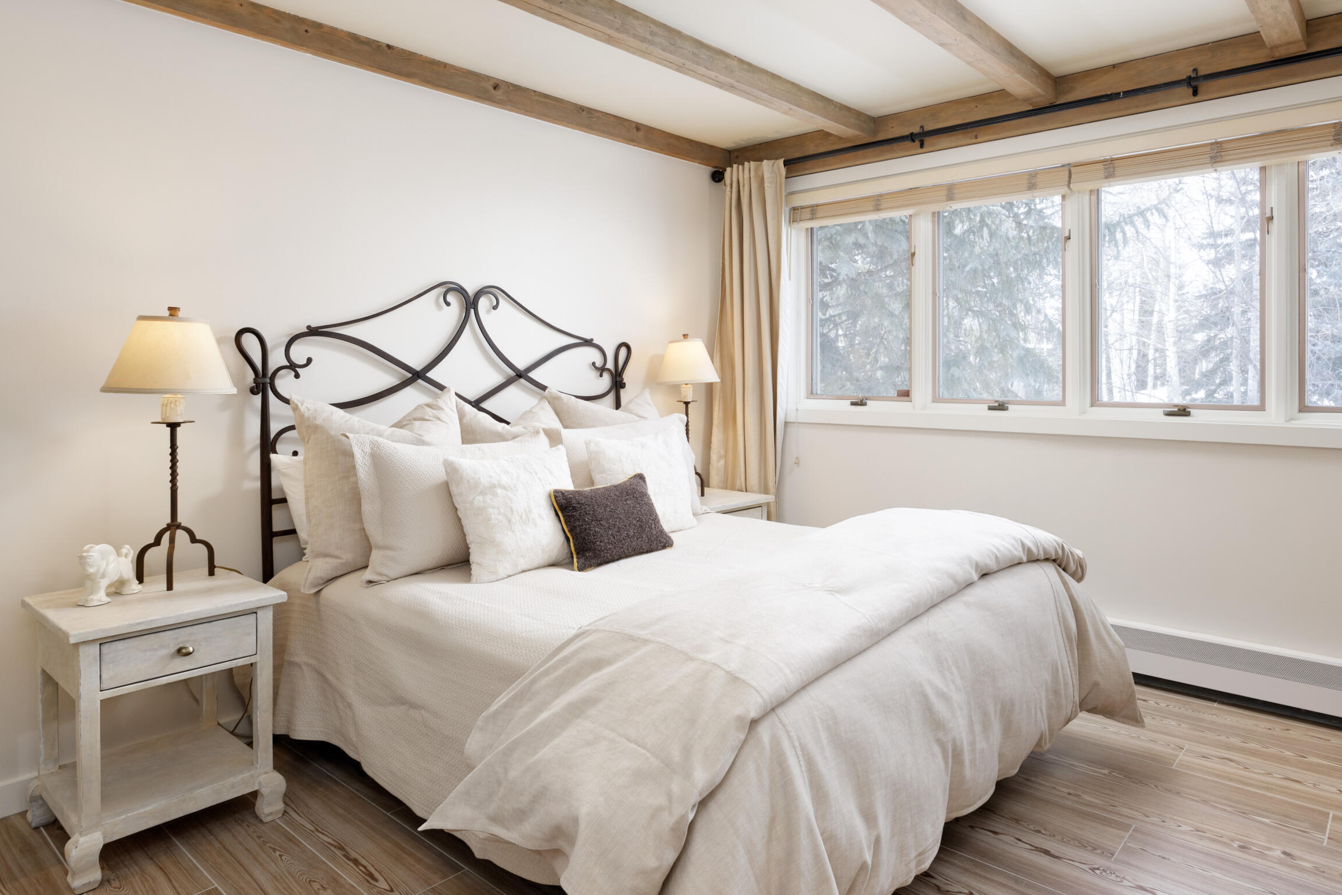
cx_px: 778
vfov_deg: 57.0
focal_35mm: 22
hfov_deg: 78.0
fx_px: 820
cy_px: 383
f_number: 7.1
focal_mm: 17
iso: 640
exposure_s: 1/100
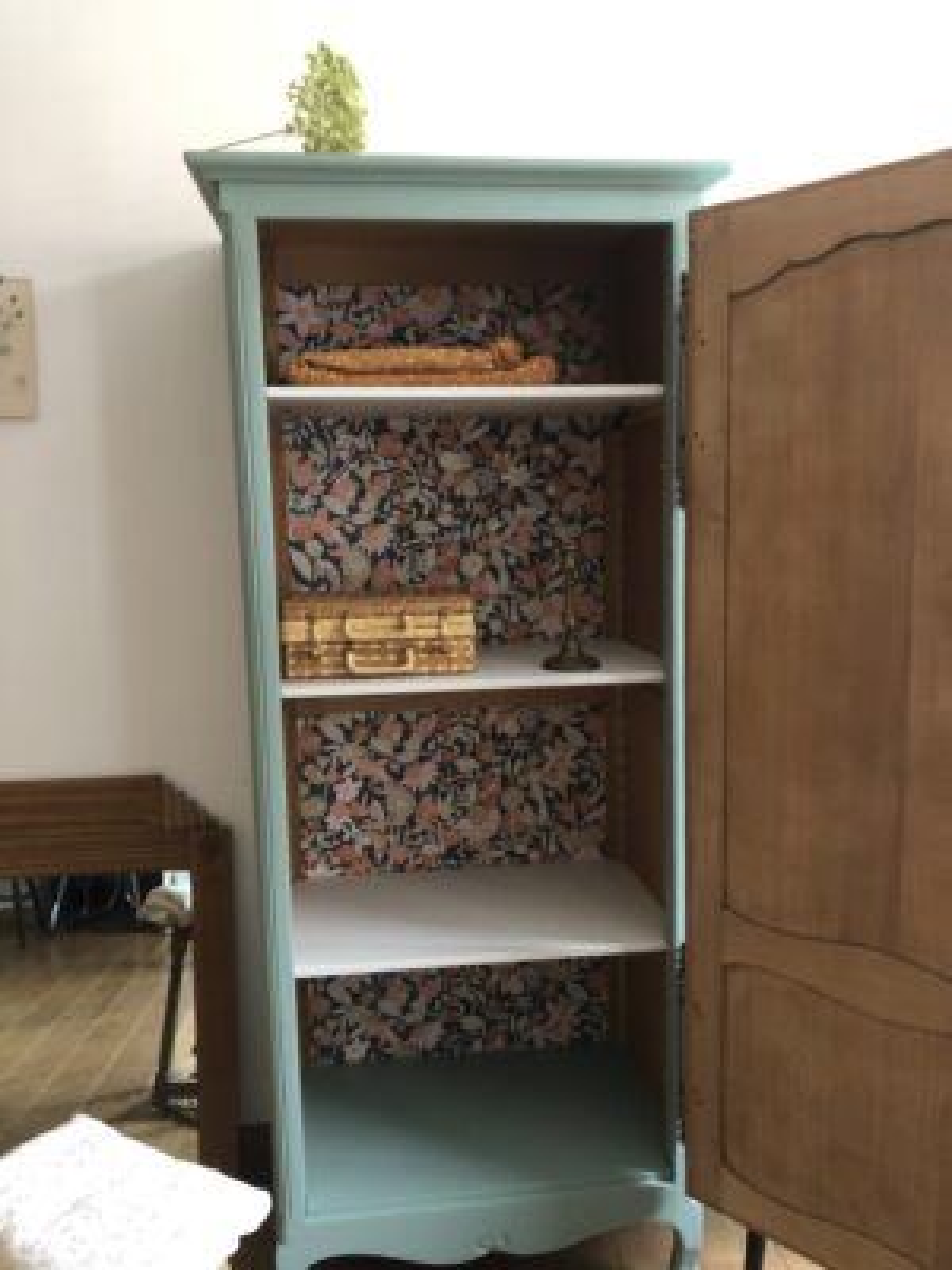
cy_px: 635
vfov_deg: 63.4
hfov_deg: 49.7
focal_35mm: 28
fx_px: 1027
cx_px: 476
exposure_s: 1/4
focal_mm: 4
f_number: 1.8
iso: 80
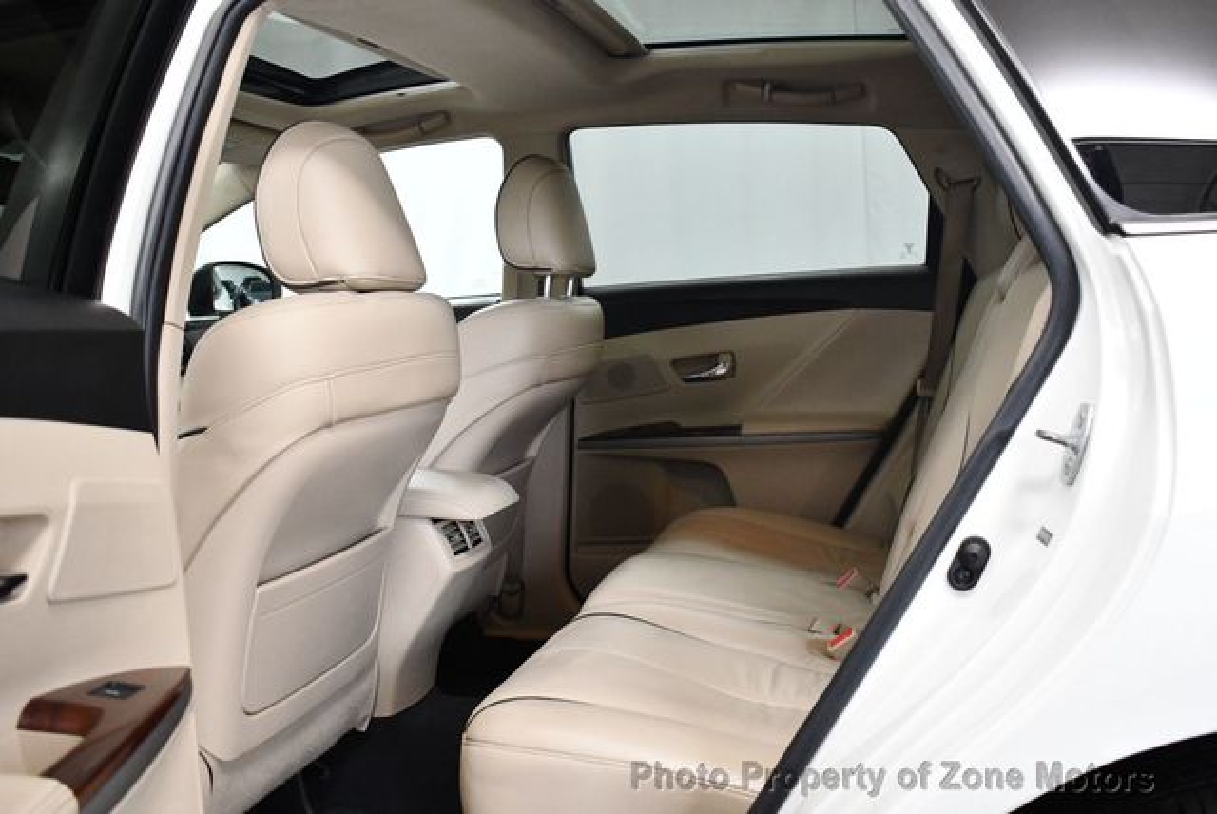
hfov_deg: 53.1
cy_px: 407
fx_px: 1218
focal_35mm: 36
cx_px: 608
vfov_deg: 36.9
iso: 1800
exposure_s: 1/125
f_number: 3.5
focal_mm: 18
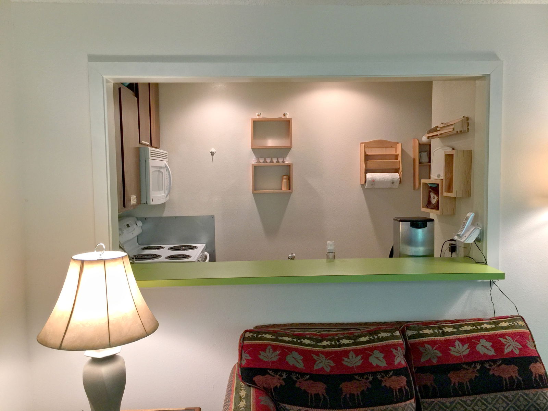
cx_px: 274
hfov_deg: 61.7
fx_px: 459
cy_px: 206
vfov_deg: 48.2
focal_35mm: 29
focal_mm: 4.15
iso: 50
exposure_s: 1/30
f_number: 2.2
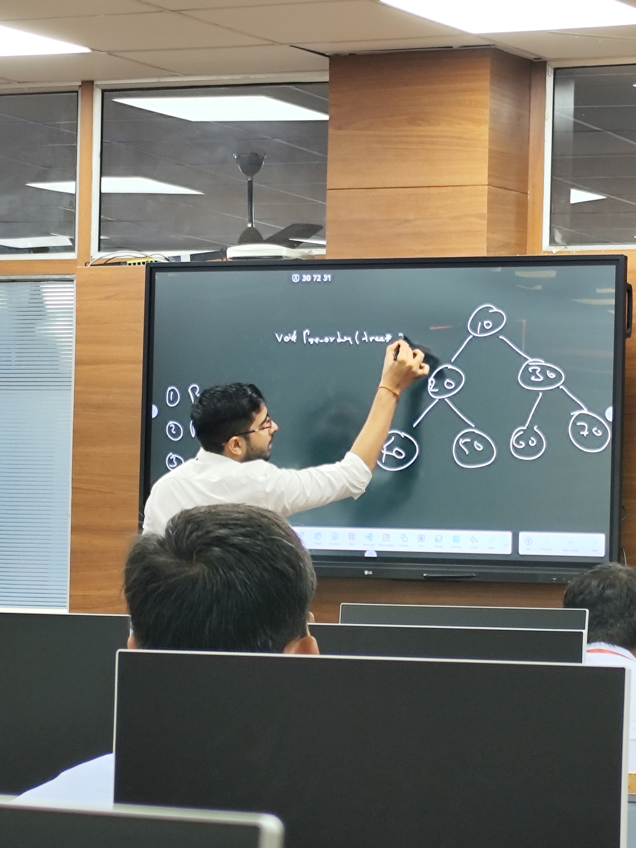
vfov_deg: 14.2
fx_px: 3405
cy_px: 424
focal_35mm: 139
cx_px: 318
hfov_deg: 10.7
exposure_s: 1/25
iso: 100
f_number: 1.65
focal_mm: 6.19
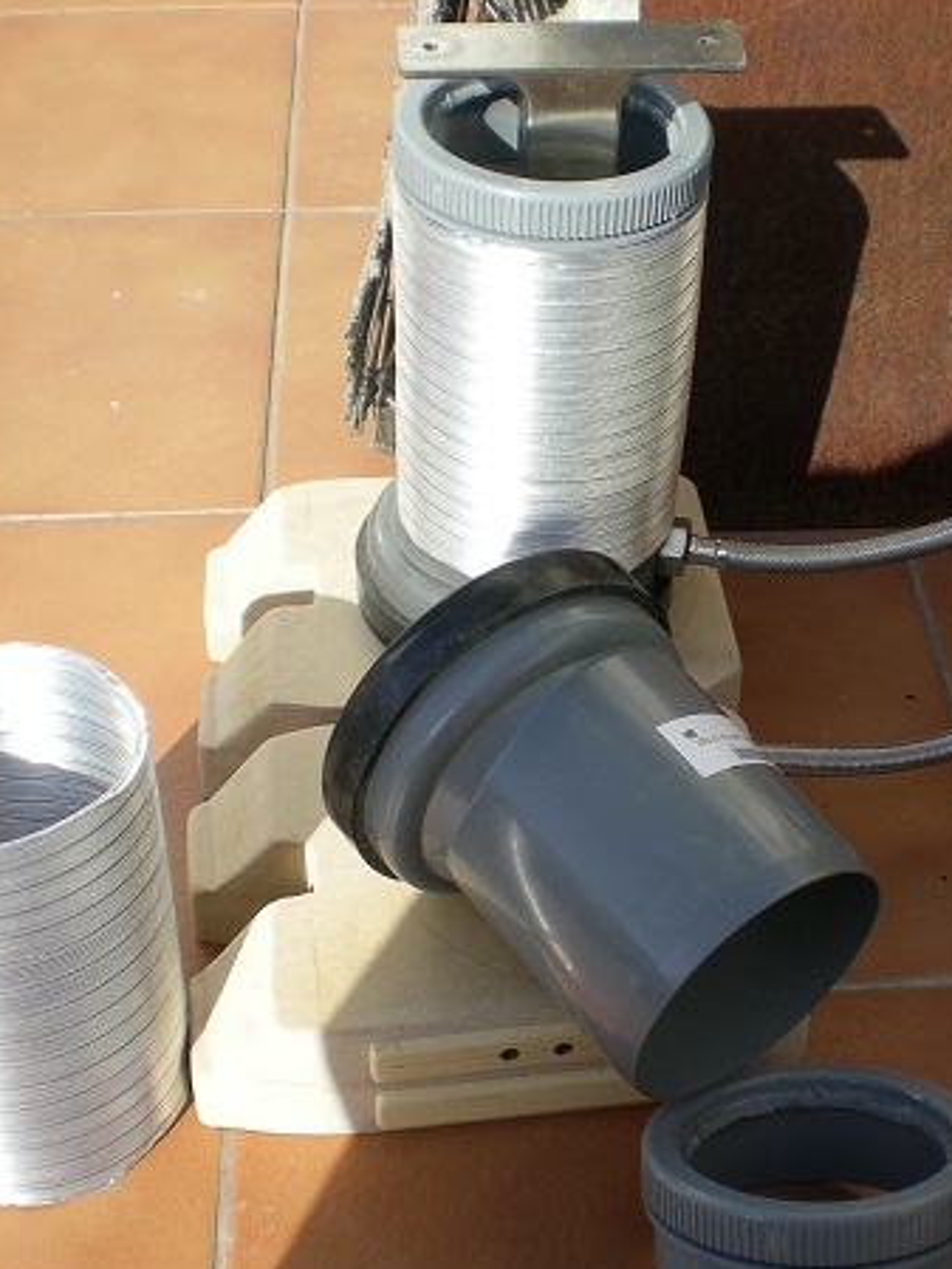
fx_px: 1906
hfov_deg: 27.9
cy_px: 728
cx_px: 626
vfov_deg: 36.7
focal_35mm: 52
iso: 50
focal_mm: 6.3
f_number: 4.6
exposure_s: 1/258
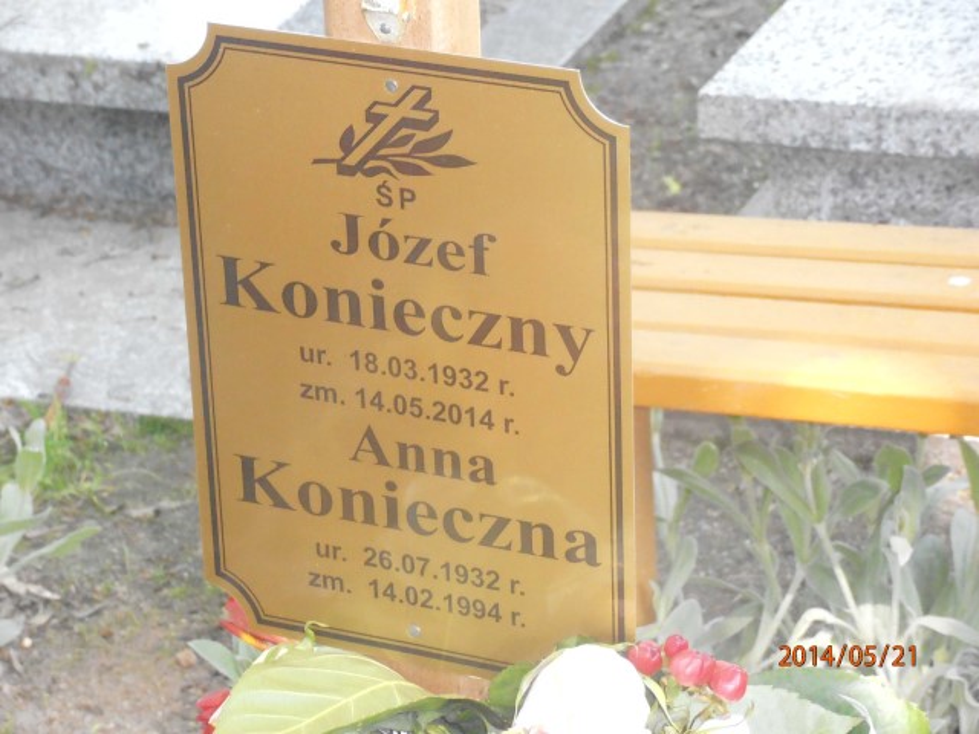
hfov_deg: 14.3
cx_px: 490
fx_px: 3903
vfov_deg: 10.7
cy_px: 367
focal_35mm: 138
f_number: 5.8
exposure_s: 1/80
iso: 800
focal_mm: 24.39
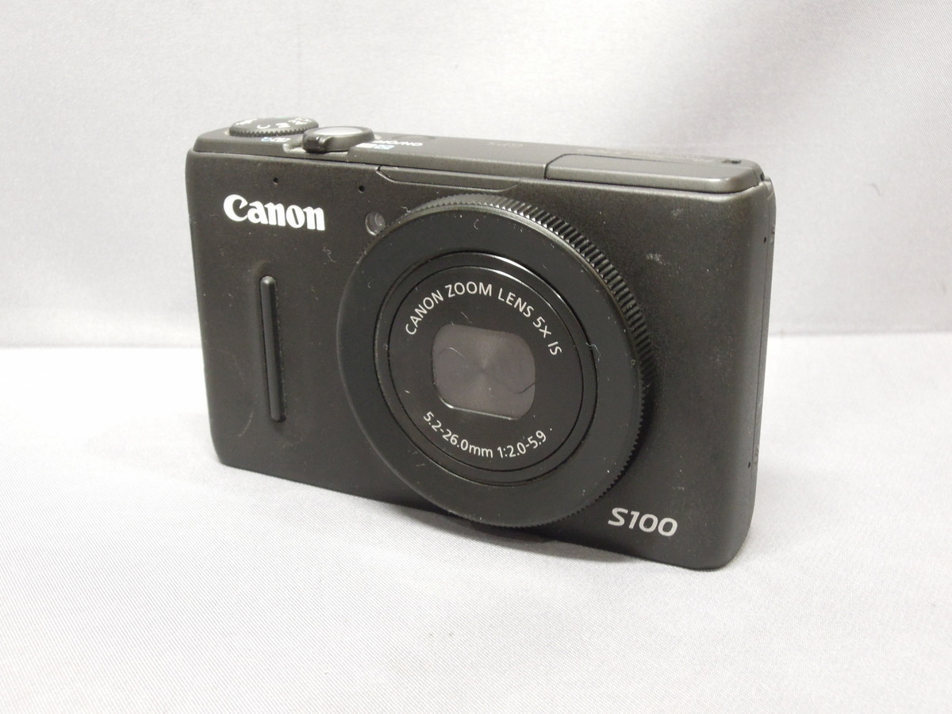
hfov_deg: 42.1
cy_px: 357
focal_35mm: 45
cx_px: 476
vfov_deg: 32.2
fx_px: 1238
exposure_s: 1/13
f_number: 5
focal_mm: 8.1
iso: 640
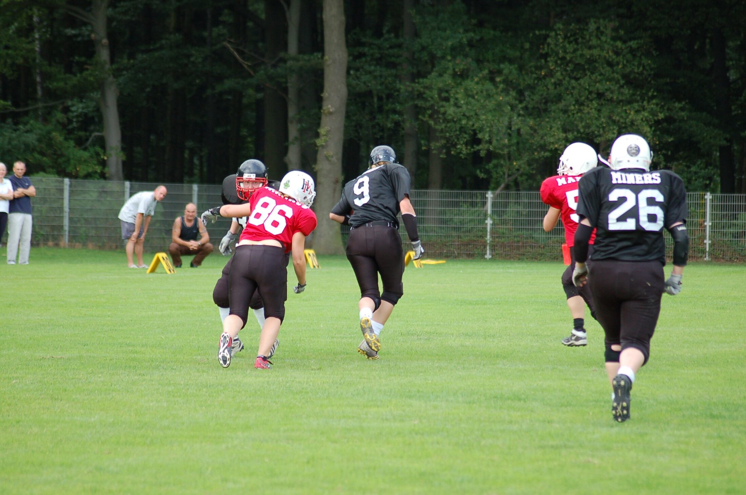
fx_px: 4654
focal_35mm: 225
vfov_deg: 6.1
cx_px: 373
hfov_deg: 9.2
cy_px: 248
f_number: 4.5
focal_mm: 150
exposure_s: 1/500
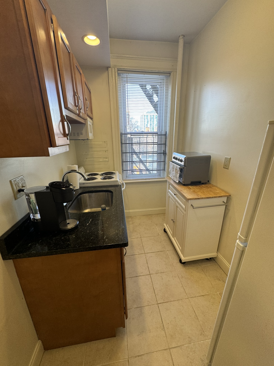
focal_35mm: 14
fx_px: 148
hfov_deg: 85.7
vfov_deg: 102.1
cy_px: 183
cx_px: 137
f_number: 2.2
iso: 100
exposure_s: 1/120
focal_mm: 2.22
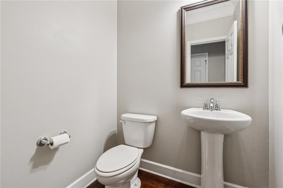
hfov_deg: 96.8
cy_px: 94
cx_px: 142
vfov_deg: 73.7
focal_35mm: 16
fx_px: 126
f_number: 8
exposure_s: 1/8
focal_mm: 16
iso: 400
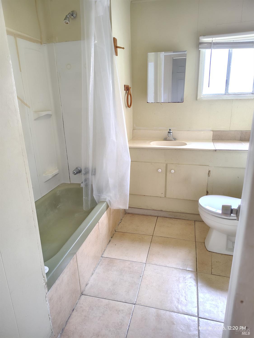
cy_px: 169
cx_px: 127
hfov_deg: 56.8
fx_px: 235
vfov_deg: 71.6
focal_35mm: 24
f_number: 1.8
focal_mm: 5.56
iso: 1629
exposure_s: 1/60
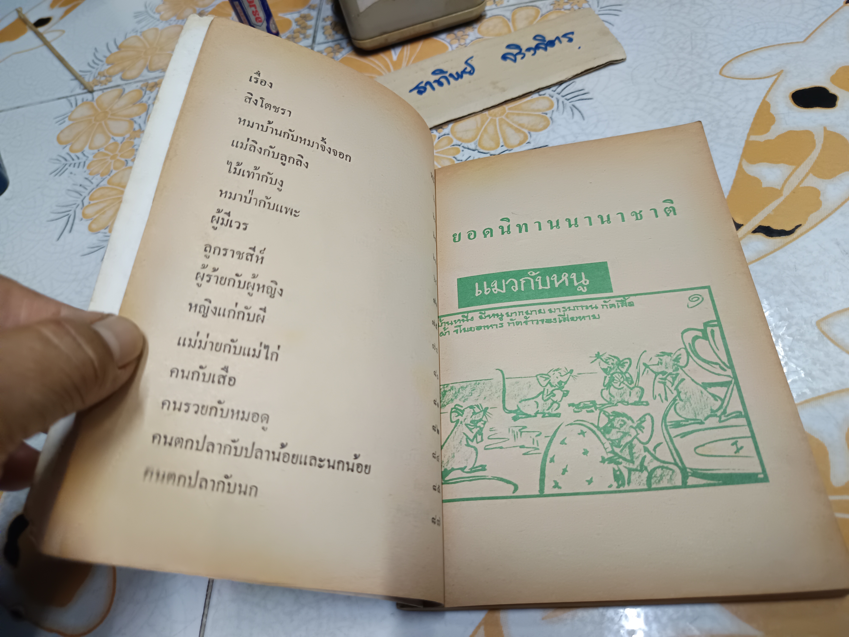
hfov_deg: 71.6
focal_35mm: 24
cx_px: 424
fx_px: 589
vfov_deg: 56.8
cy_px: 318
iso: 1086
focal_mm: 5.31
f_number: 1.7
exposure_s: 1/33.3
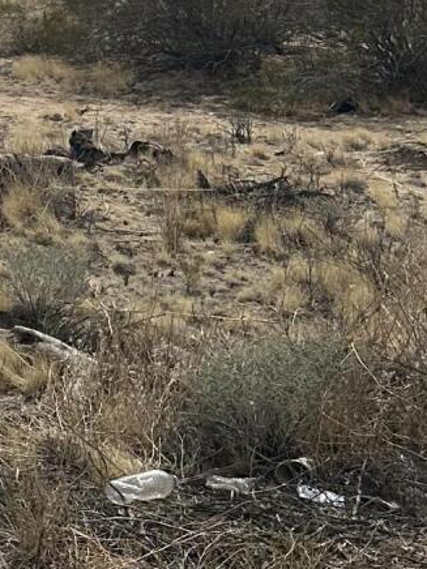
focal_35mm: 110
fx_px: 1809
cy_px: 50
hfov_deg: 11.7
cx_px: -490
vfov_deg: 17.6
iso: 80
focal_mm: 6.86
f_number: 1.78
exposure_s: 1/15625
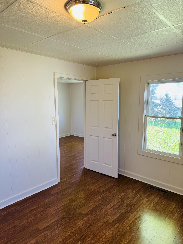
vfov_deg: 71.6
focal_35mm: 24
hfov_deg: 56.8
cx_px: 92
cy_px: 122
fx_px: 169
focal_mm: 6.76
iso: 200
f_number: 1.78
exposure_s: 1/110
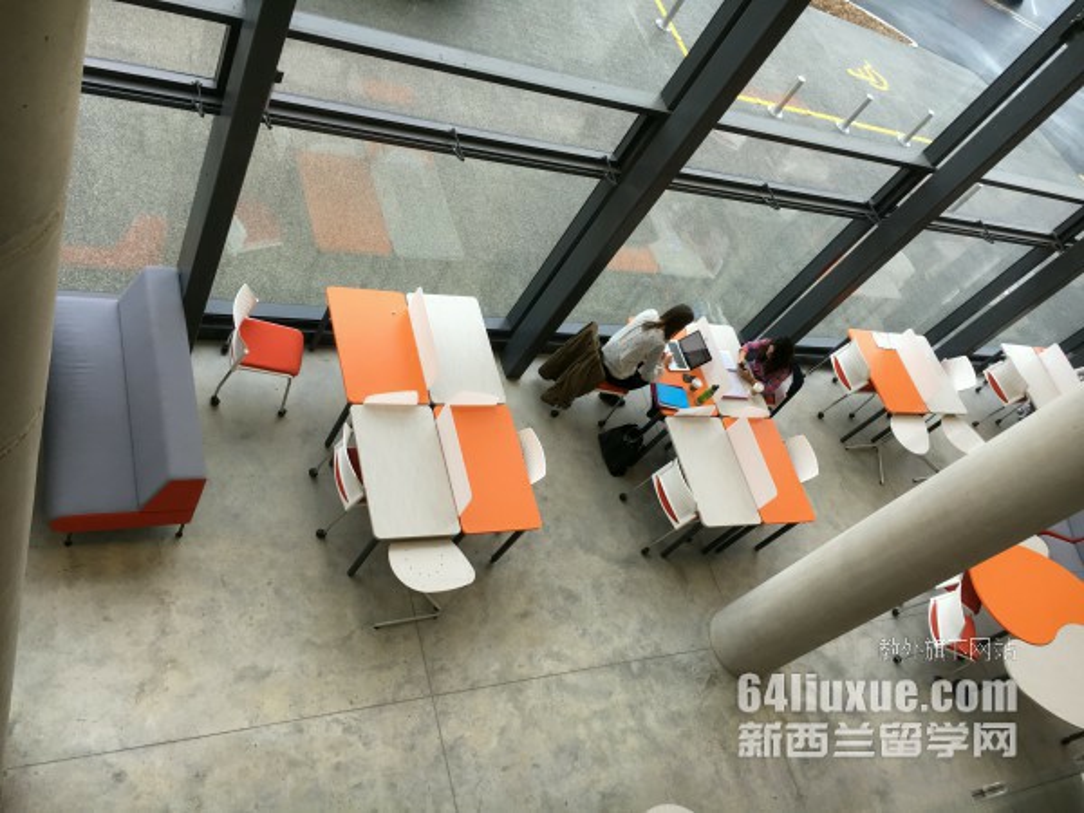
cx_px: 542
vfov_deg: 48.2
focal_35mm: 29
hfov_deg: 61.7
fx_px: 908
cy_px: 406
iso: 40
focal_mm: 4.15
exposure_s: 1/100
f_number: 2.2
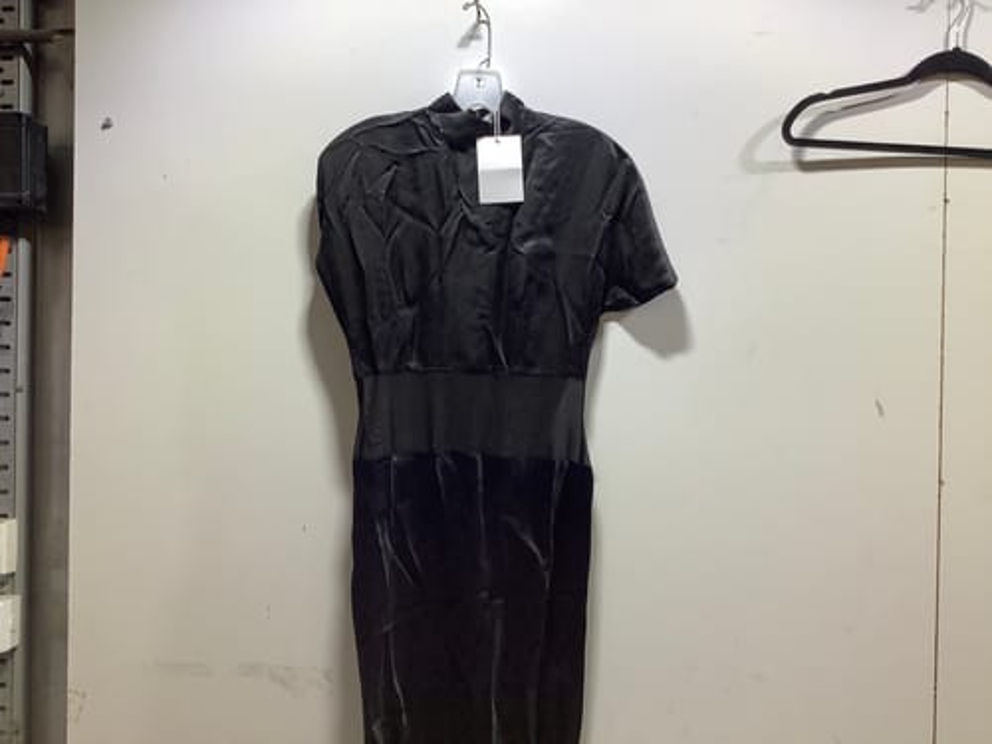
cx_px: 496
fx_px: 888
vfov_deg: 45.4
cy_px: 372
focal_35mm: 31
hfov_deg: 58.4
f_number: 2.4
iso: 50
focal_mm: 3.3
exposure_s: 1/100
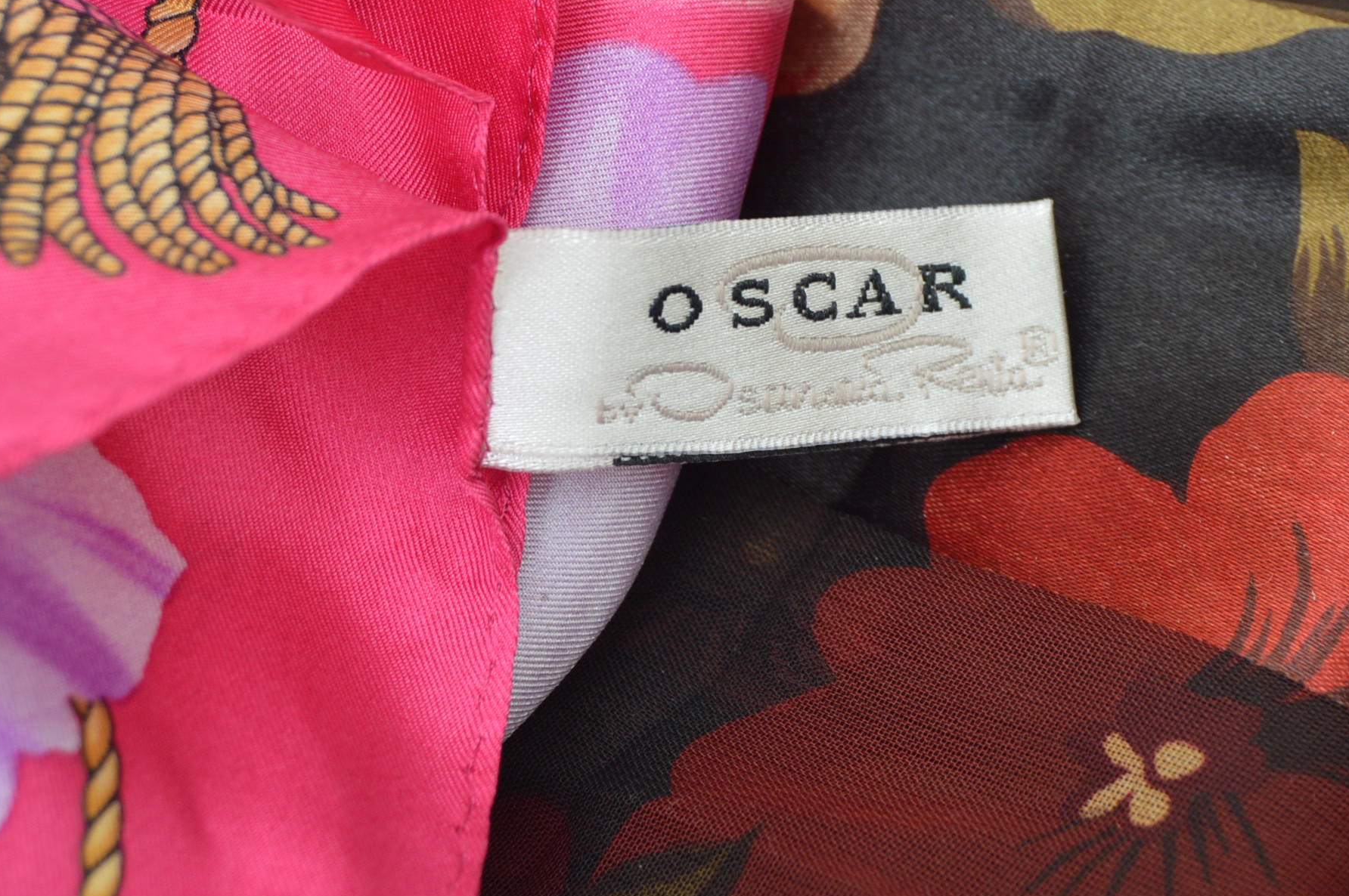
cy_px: 279
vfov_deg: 12.0
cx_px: 837
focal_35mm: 114
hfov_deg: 18.0
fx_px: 4262
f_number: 5.3
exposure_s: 1/160
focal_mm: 45
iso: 200
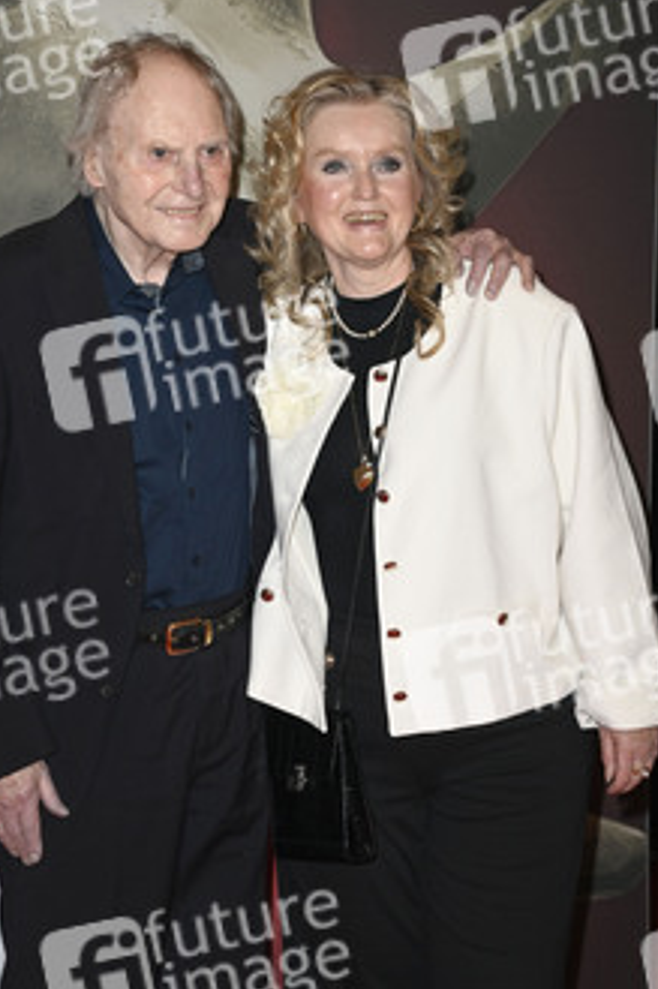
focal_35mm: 112
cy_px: 511
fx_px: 3074
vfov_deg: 18.3
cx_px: 282
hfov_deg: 12.2
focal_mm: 92
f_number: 5.6
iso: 500
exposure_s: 1/250
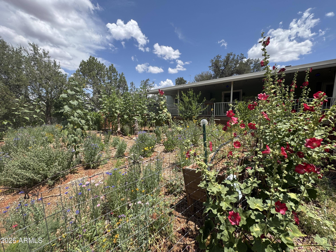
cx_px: 168
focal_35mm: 14
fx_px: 136
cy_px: 126
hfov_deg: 102.1
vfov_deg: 85.7
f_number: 2.2
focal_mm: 2.22
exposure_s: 1/1078
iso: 50
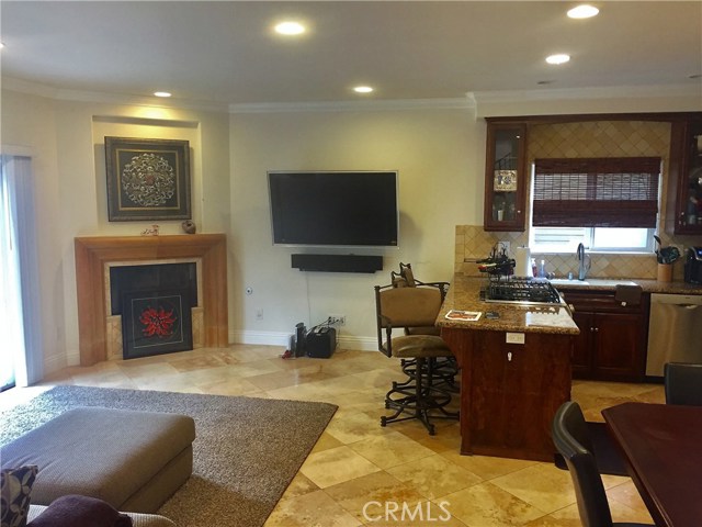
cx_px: 351
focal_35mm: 29
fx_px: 588
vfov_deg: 48.2
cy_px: 264
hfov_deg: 61.7
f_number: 2.2
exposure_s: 1/30
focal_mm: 4.15
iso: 125
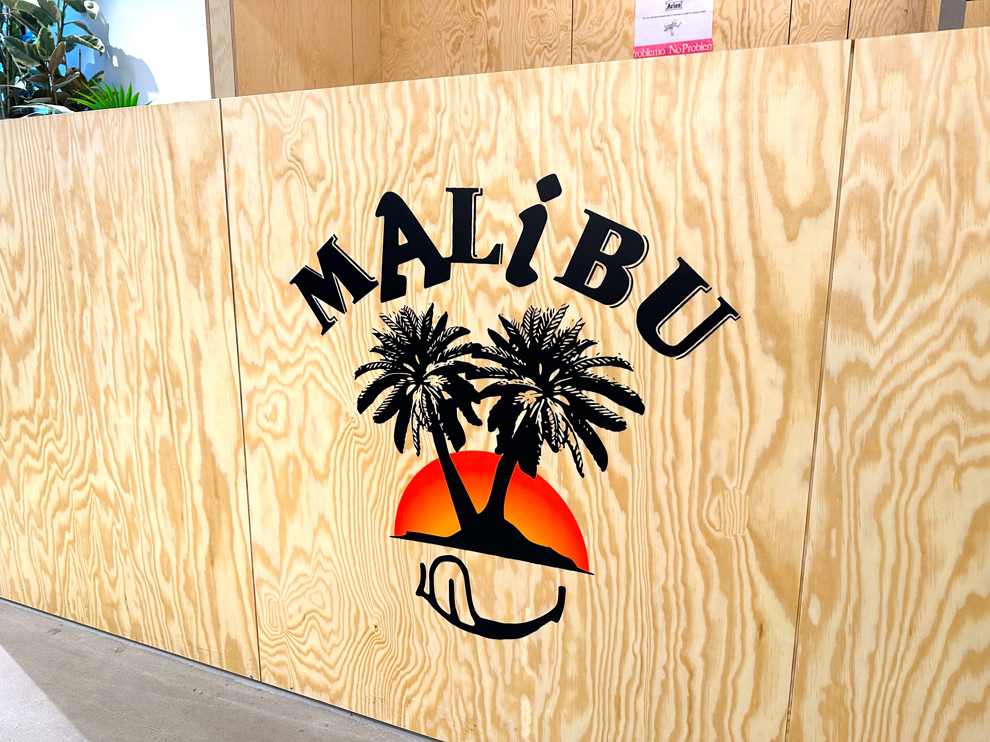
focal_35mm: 24
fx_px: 686
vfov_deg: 56.8
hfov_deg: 71.6
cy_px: 371
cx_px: 495
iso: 200
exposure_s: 1/100
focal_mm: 6.86
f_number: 1.78
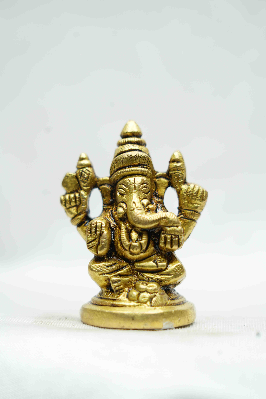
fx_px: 1164
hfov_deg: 13.0
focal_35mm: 105
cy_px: 200
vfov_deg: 19.5
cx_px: 133
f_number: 5.6
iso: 320
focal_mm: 105
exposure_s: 1/60
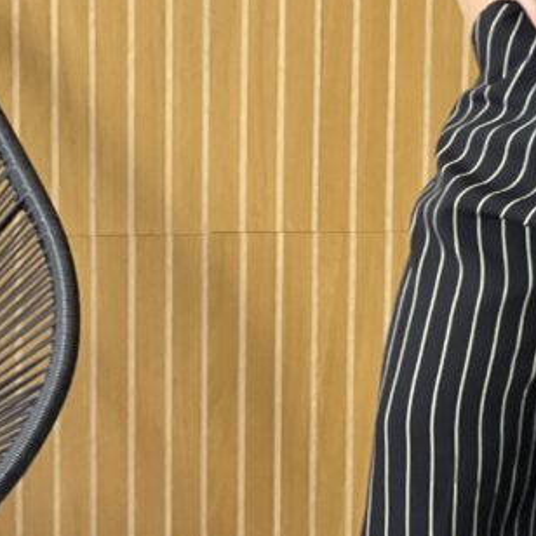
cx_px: 574
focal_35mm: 206
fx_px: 3609
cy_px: 344
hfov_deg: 8.4
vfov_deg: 8.5
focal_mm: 9
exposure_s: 1/60
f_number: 2.8
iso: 160
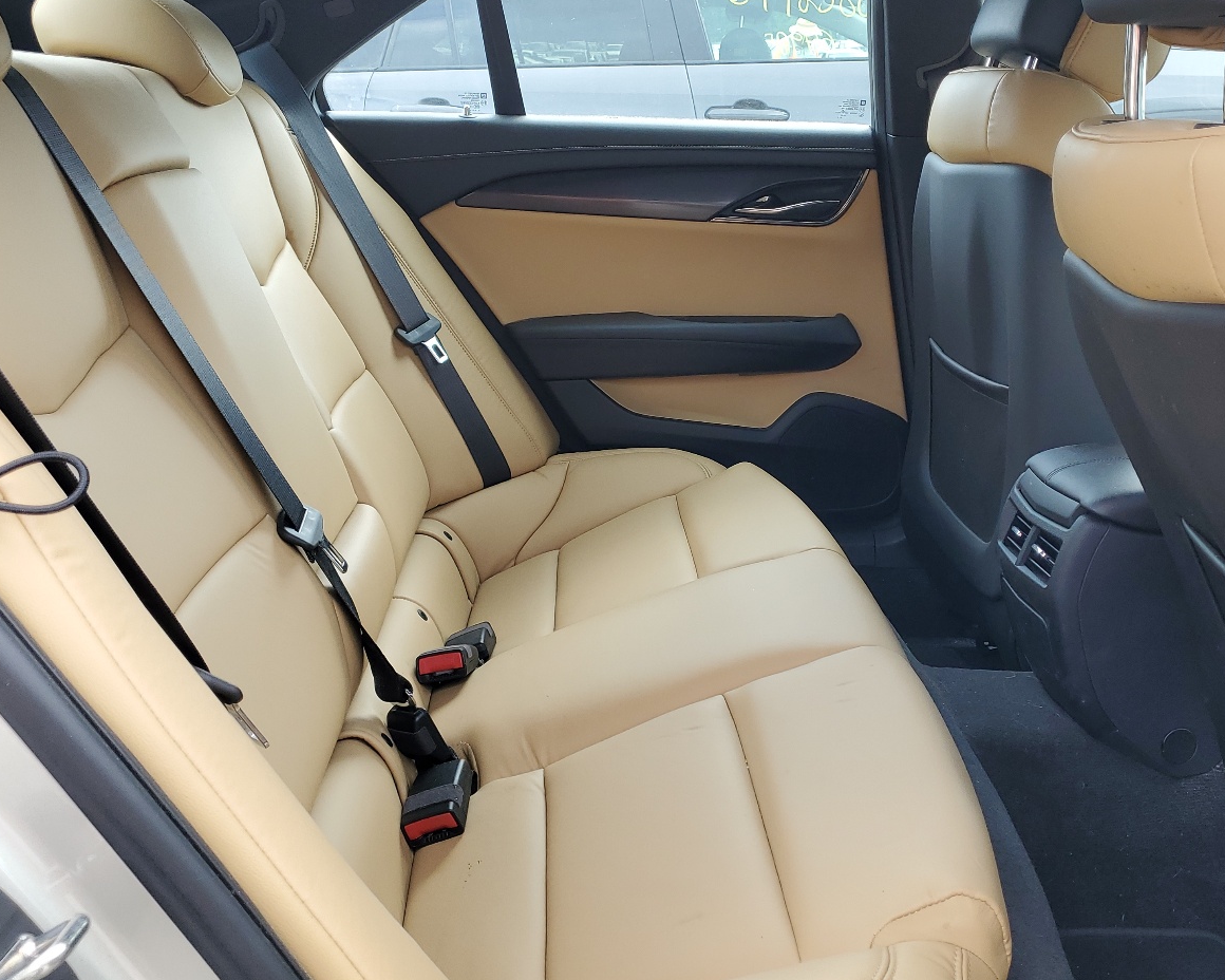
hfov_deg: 51.4
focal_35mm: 35
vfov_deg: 42.2
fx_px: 1269
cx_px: 687
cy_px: 439
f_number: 1.5
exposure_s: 1/256
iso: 50
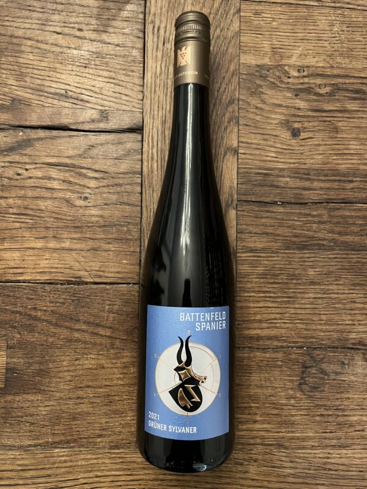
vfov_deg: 67.3
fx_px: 368
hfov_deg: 53.1
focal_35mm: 26
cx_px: 184
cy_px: 244
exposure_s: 1/33
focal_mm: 5.1
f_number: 1.6
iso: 640
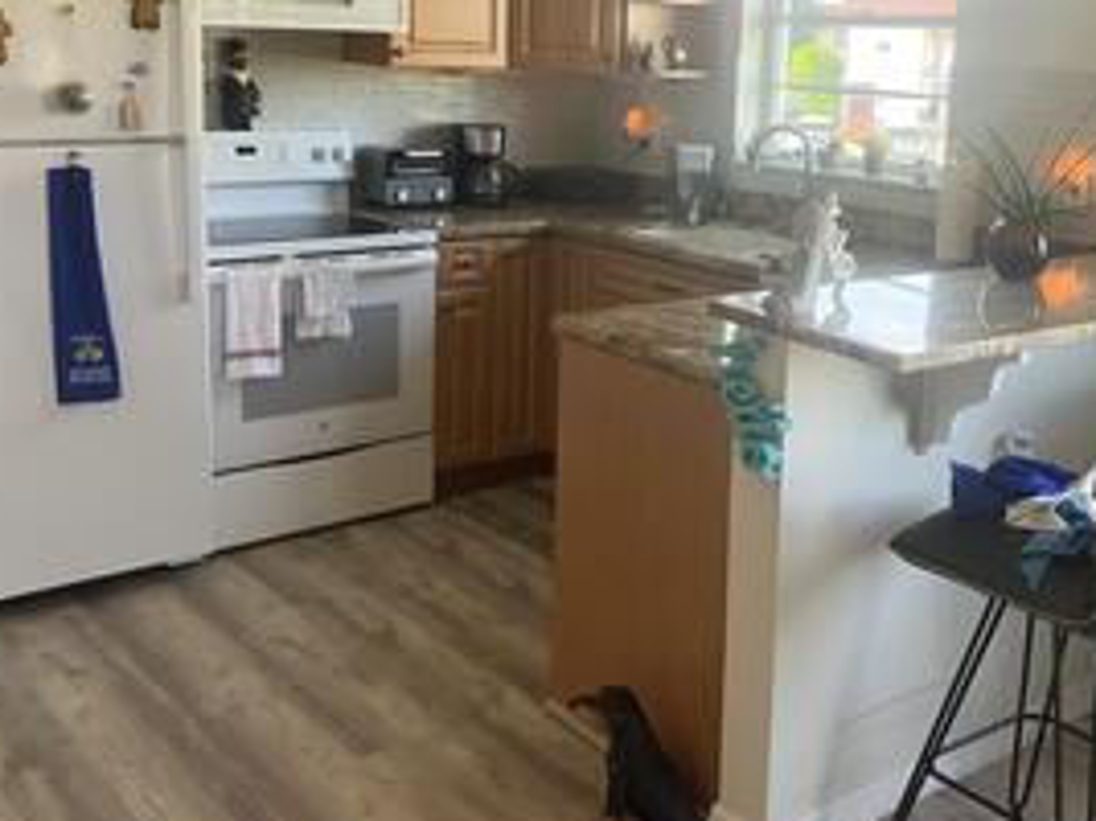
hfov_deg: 44.6
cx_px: 661
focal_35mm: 42
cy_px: 250
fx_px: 1329
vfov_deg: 33.9
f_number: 1.8
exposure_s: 1/60
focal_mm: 3.99
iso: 64
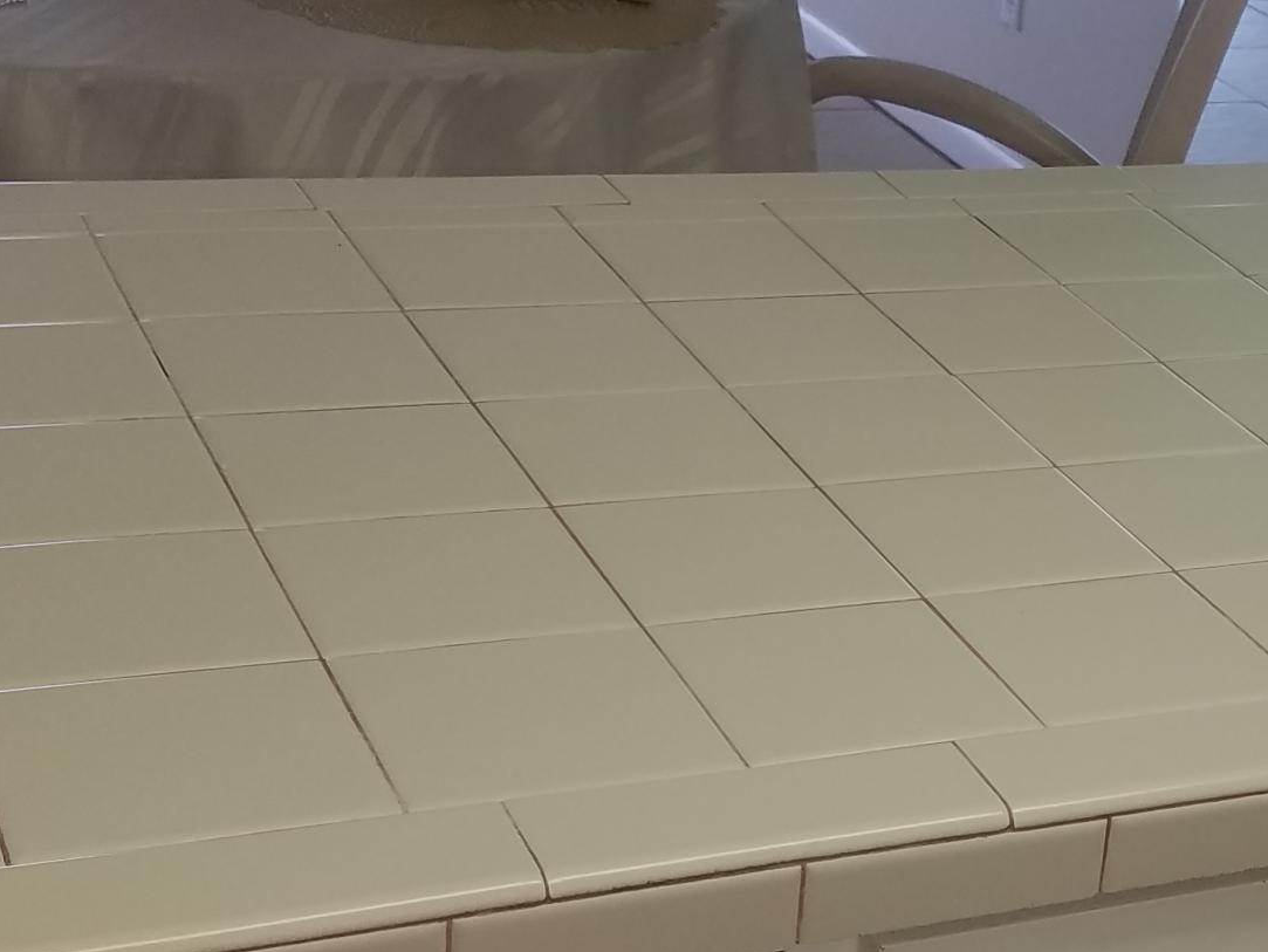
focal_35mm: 72
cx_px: 1171
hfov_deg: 26.0
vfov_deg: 20.4
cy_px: 587
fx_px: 2638
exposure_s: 1/120
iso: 80
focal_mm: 4.2
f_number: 1.7
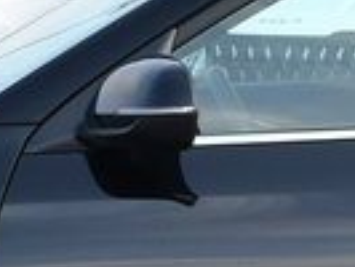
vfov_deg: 5.0
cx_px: 472
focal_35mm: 296
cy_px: 260
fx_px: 3038
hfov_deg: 6.6
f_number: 8
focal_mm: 27
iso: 140
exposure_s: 1/250
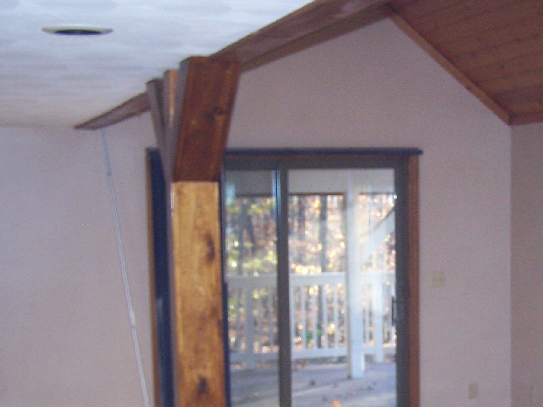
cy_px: 377
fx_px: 1223
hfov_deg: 24.7
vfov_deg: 18.5
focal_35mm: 78
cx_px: 411
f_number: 2.8
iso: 140
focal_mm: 6.3
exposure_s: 1/60
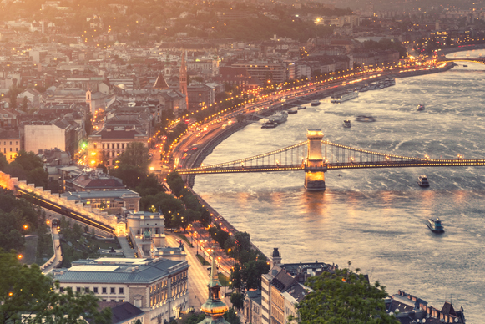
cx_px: 485
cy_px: 153
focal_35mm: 151
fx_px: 2035
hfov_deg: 13.4
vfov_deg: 9.1
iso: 100
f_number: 9
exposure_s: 1
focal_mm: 70
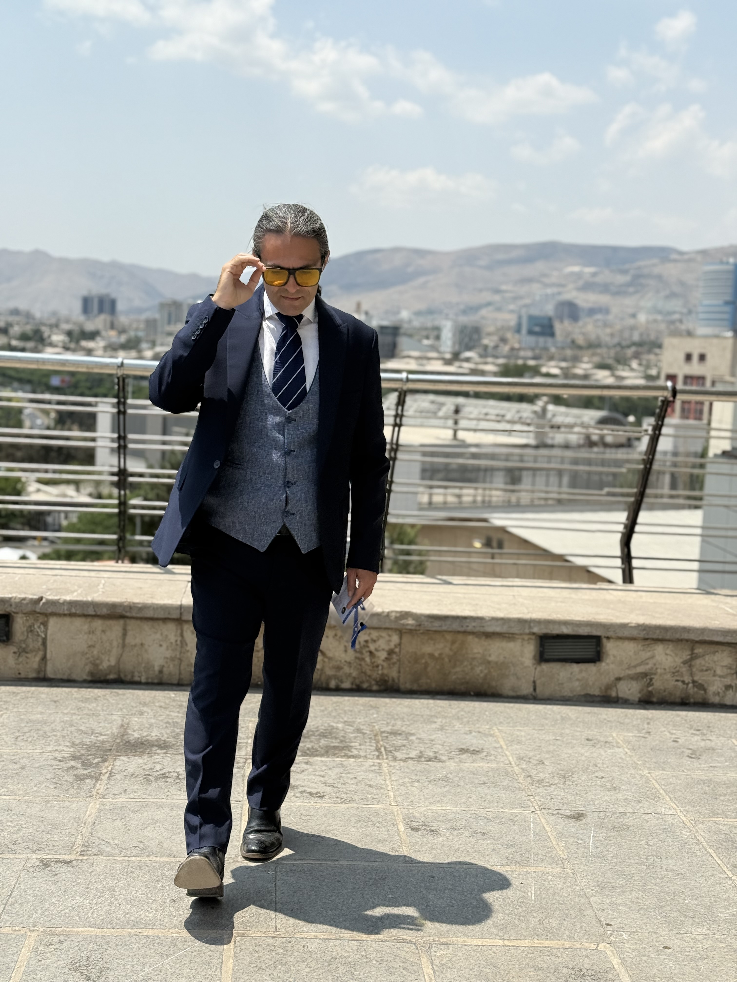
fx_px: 1363
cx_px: 368
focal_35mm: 48
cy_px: 491
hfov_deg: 30.3
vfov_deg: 39.7
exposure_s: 1/8772
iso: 80
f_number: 1.78
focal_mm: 6.76
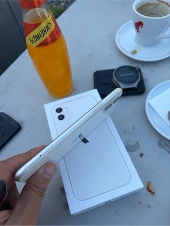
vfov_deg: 67.3
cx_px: 85
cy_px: 113
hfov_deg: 53.1
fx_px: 170
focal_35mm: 26
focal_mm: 5.96
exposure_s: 1/731
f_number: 1.6
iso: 50
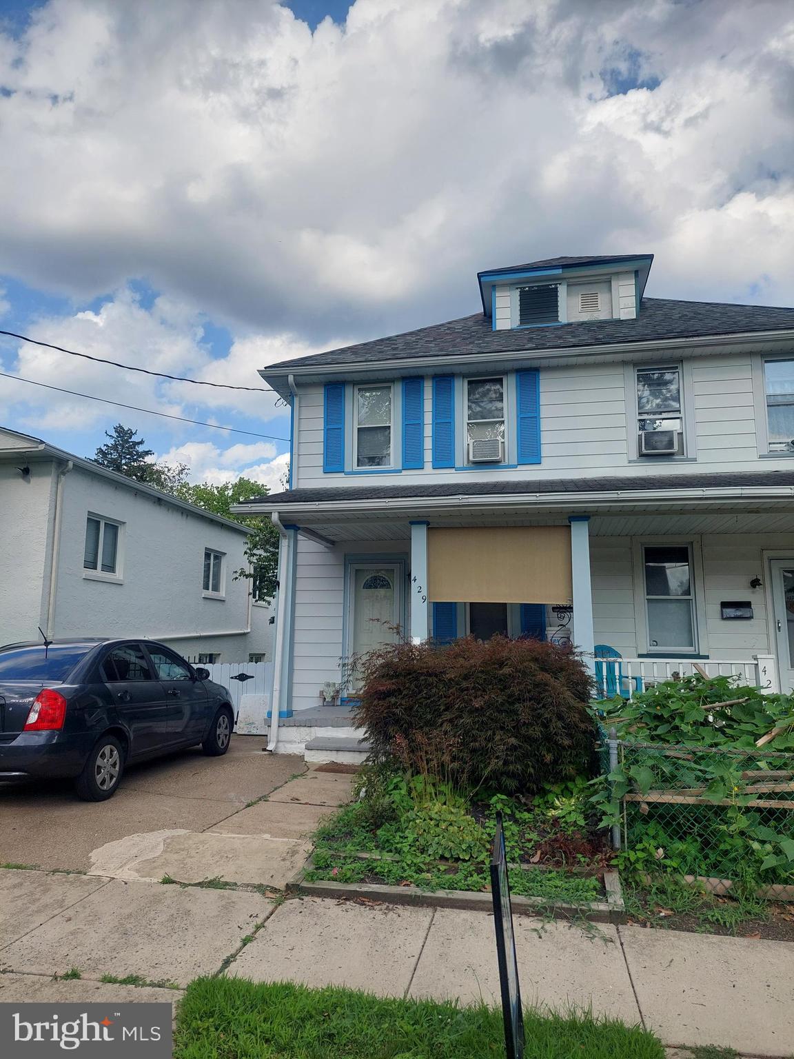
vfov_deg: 71.6
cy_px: 530
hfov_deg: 56.8
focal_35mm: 24
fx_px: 734
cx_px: 397
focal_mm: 5.23
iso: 40
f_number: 1.8
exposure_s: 1/1317
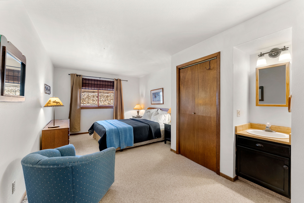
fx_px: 118
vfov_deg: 81.3
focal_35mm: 14
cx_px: 152
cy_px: 102
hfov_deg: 104.2
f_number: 7.1
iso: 200
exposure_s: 1/1.25
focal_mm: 14
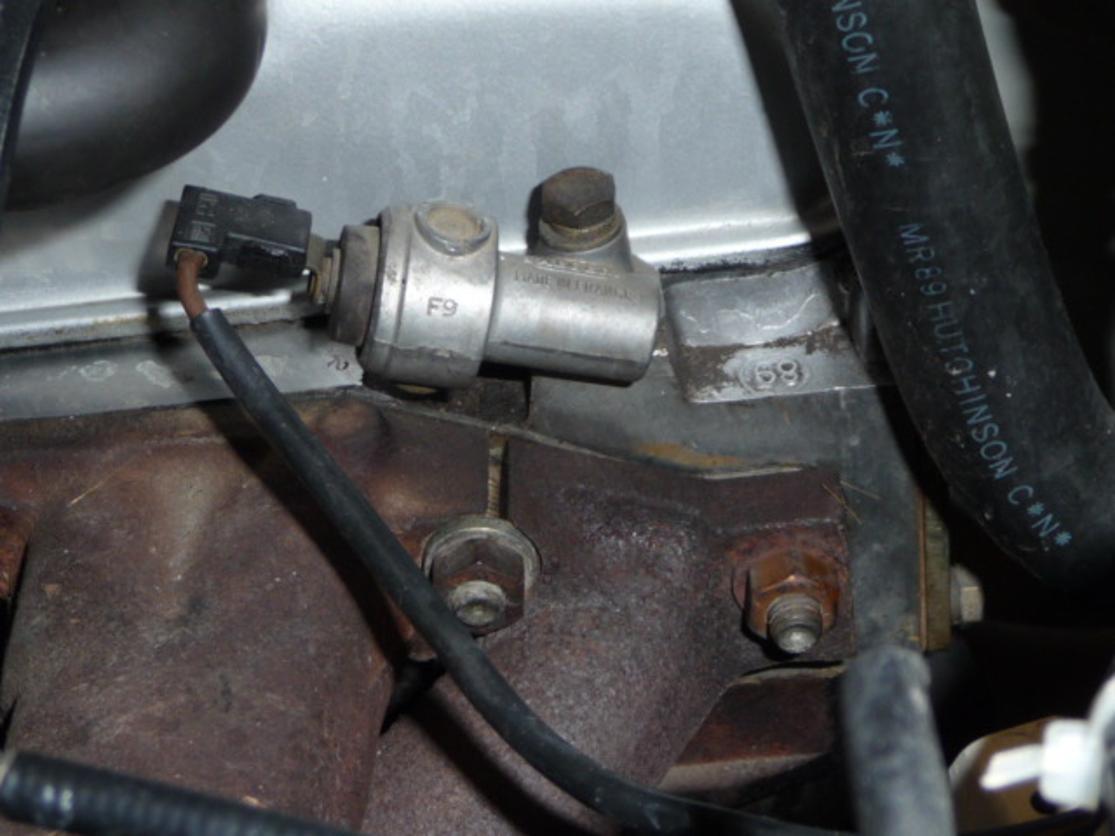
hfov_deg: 29.0
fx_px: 2158
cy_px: 418
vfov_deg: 21.9
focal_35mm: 67
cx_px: 558
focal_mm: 6.7
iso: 100
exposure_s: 1/30
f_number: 3.9
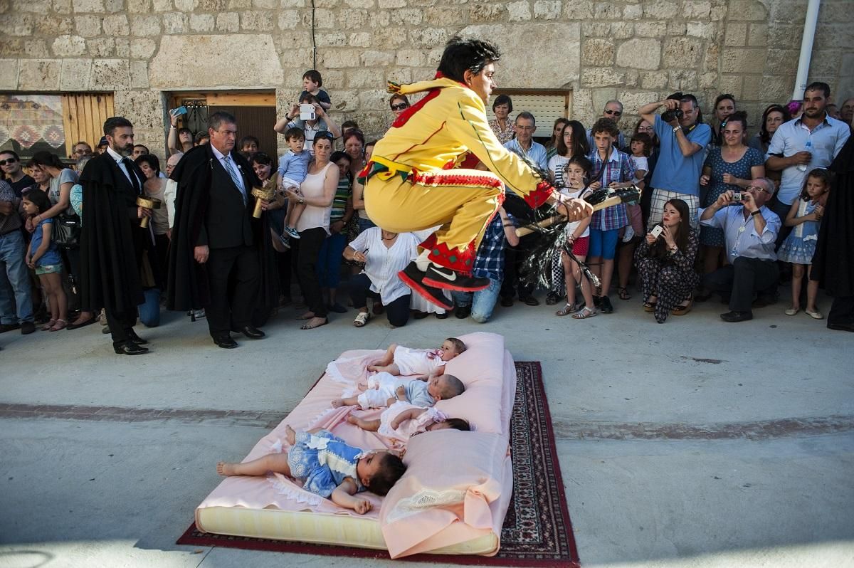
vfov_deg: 53.1
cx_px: 427
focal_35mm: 24
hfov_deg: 73.8
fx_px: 569
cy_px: 284
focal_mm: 24
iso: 800
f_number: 5
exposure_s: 1/1600
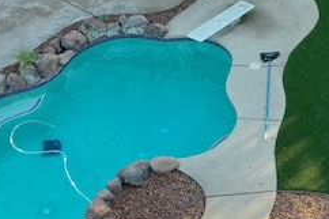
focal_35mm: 81
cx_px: 373
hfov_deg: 23.4
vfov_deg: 16.8
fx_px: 740
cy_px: 95
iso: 100
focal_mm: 10.26
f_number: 3.5
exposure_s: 1/50
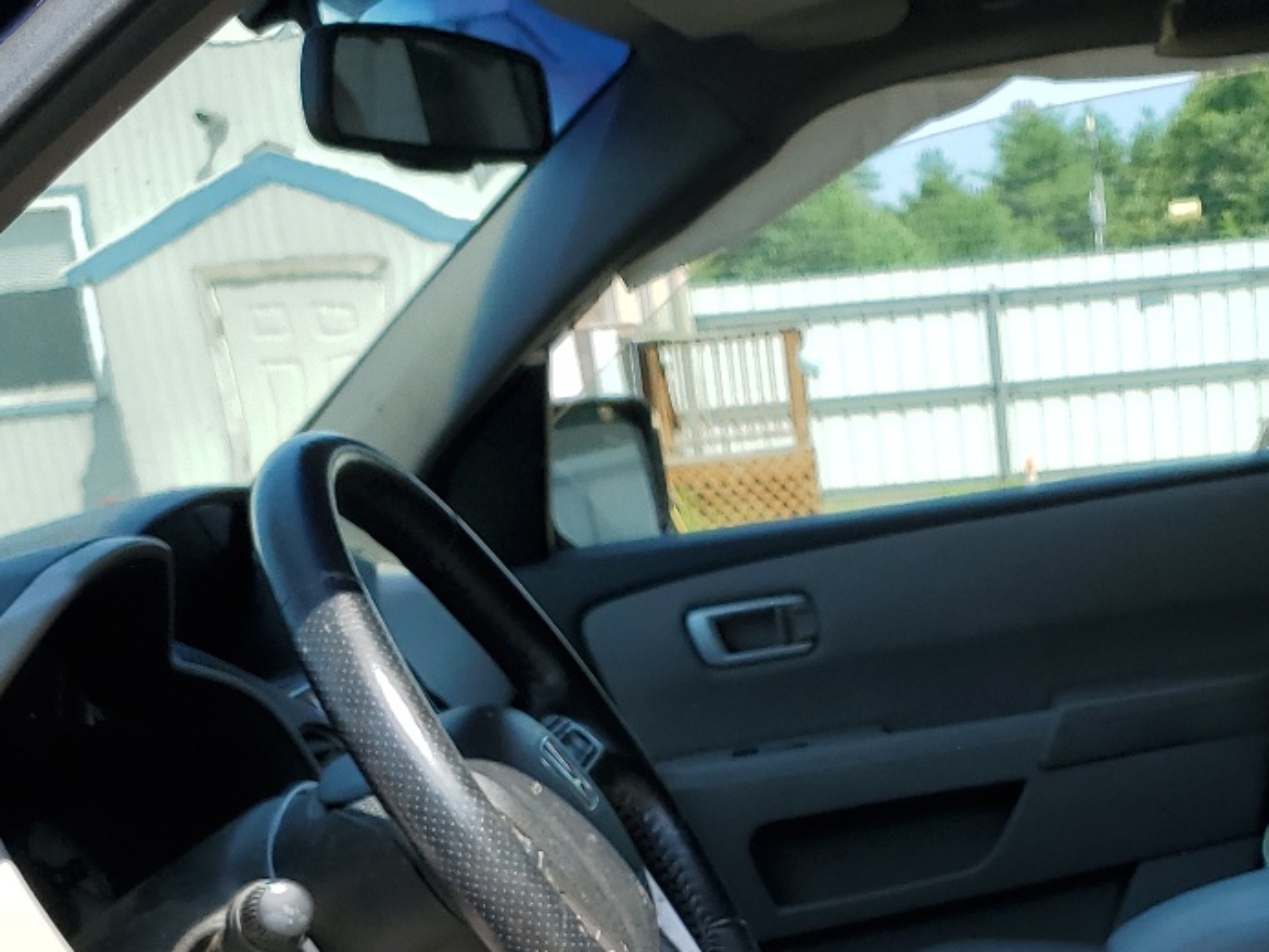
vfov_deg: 22.9
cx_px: 960
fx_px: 2200
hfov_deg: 31.6
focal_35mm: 60
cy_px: 1066
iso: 50
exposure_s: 1/1250
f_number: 1.5
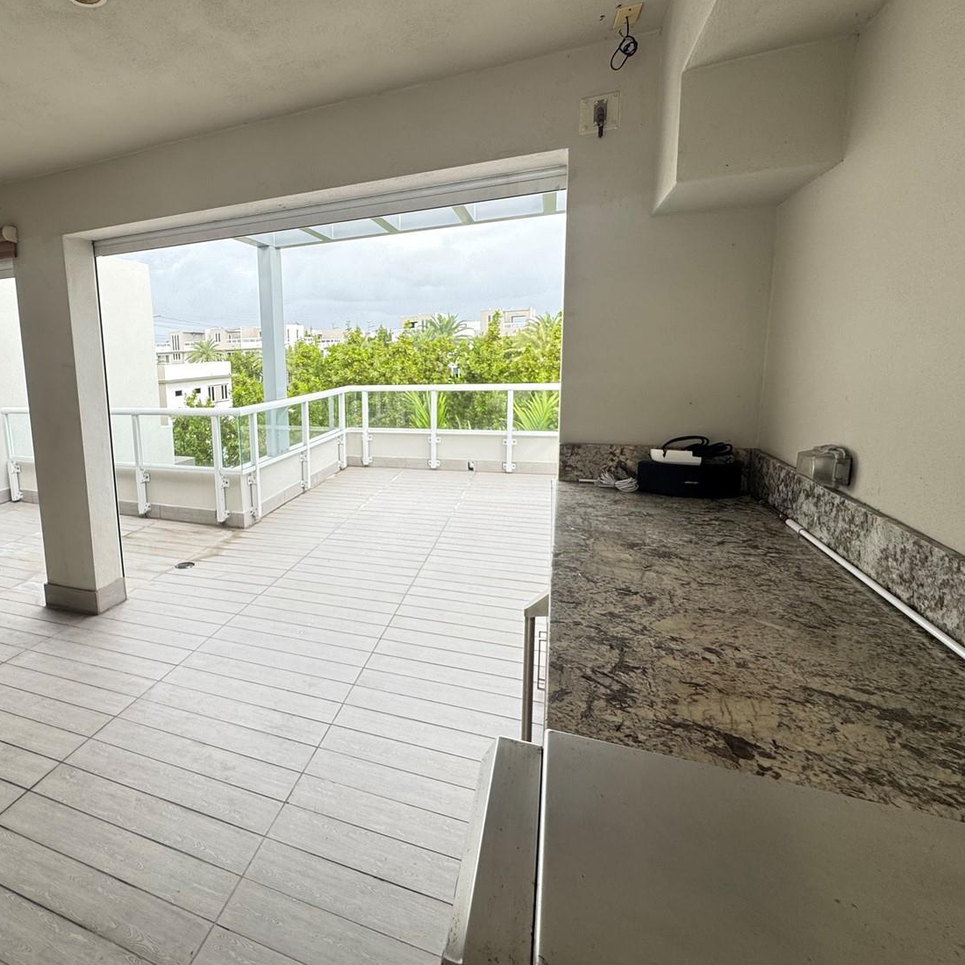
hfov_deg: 77.0
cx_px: 291
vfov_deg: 80.5
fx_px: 568
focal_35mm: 18
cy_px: 440
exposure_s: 1/198
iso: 40
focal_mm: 2.22
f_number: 2.2
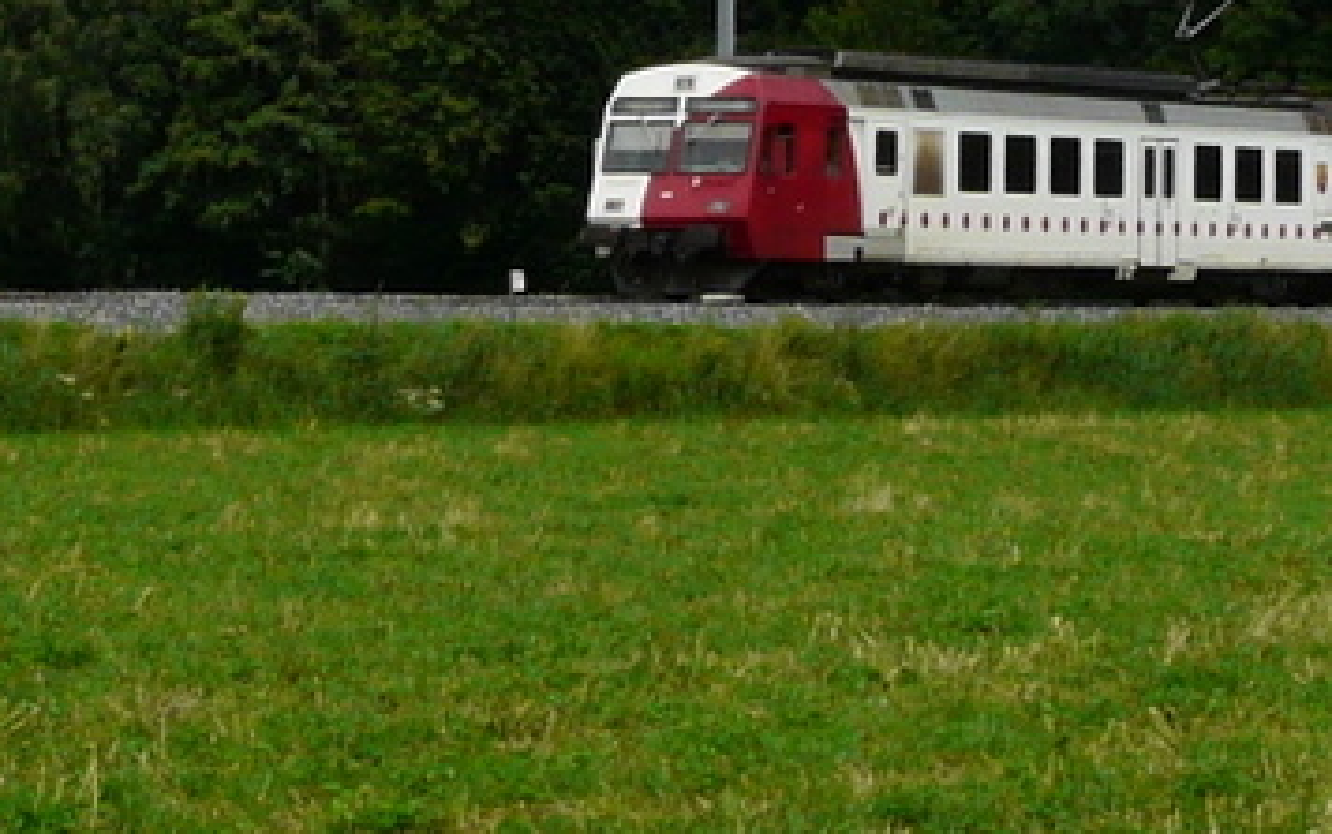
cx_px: 1339
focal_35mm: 137
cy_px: -15
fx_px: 4976
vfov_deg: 9.5
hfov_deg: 15.0
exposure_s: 1/500
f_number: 6.3
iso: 100
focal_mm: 7.5
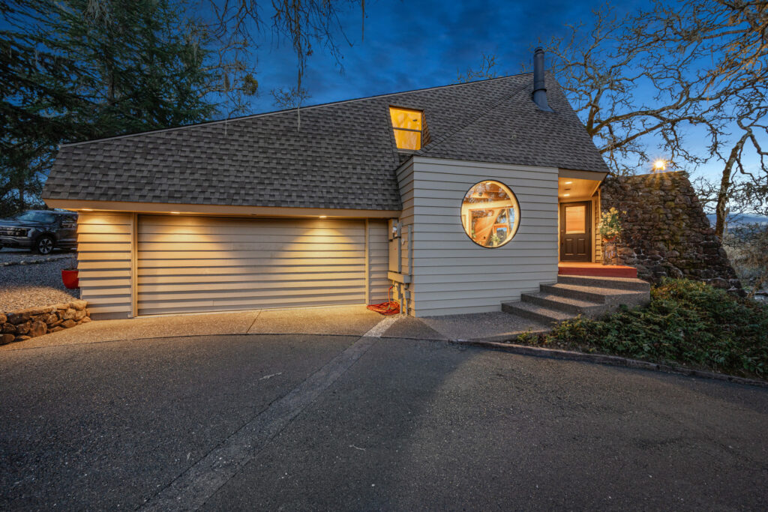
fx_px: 299
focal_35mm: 14
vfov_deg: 81.2
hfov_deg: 104.2
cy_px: 256
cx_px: 384
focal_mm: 14
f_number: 9
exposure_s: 2.5
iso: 250
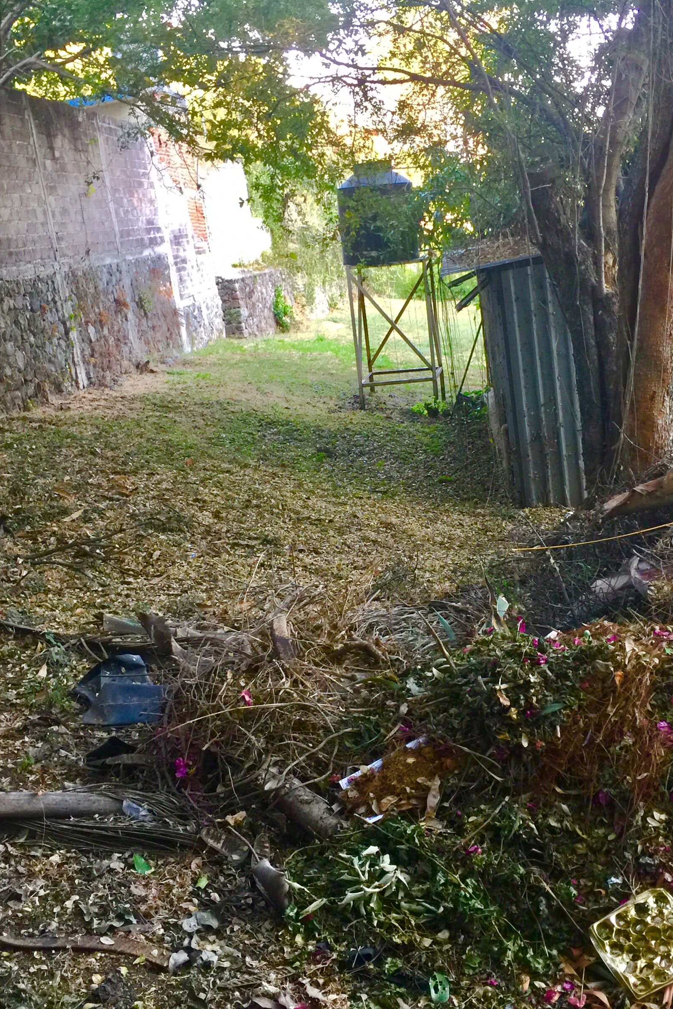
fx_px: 1149
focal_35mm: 41
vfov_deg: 47.4
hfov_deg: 32.5
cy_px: 495
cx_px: 421
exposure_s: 1/30
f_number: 2.2
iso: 40
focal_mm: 4.15
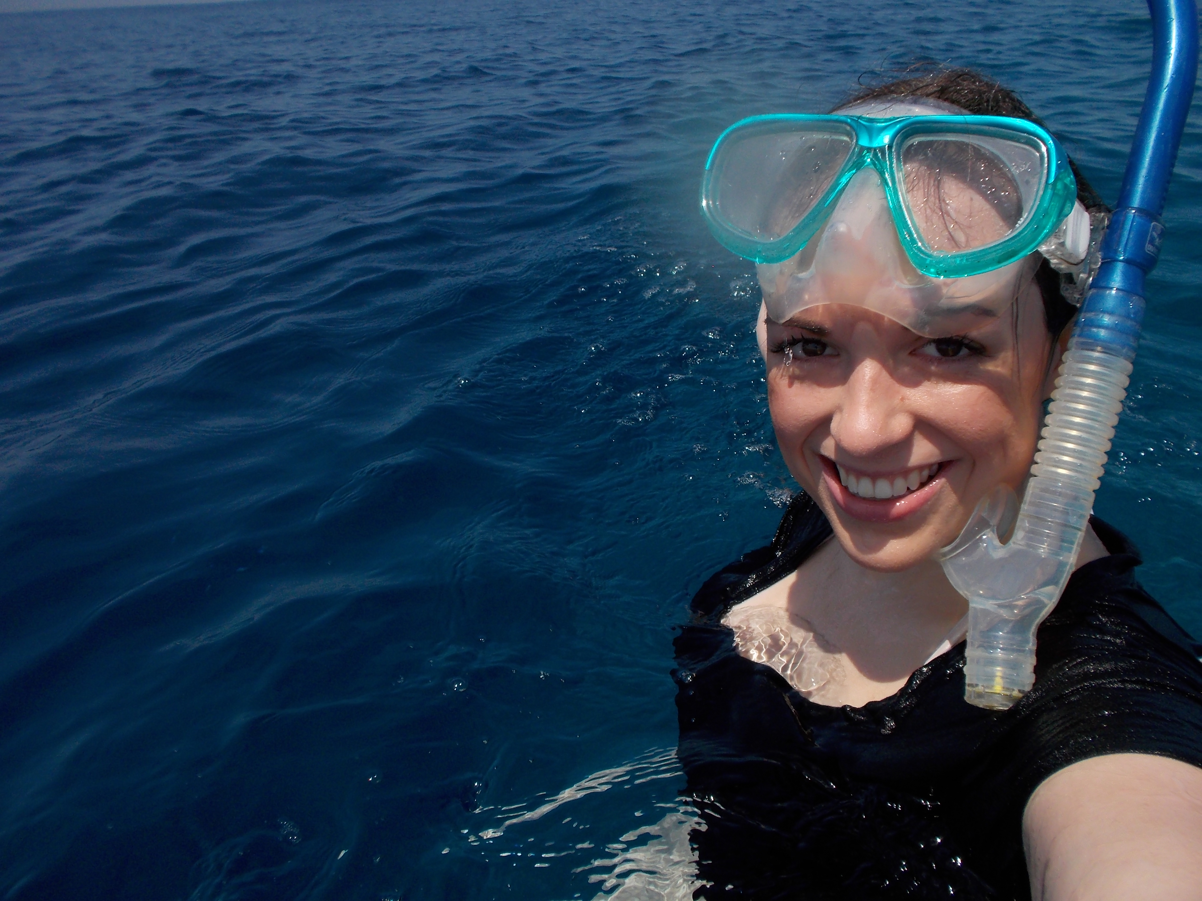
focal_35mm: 29
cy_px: 450
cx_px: 601
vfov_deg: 48.2
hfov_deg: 61.7
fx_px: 1007
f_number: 3.3
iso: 80
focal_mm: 4.1
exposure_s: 1/1600
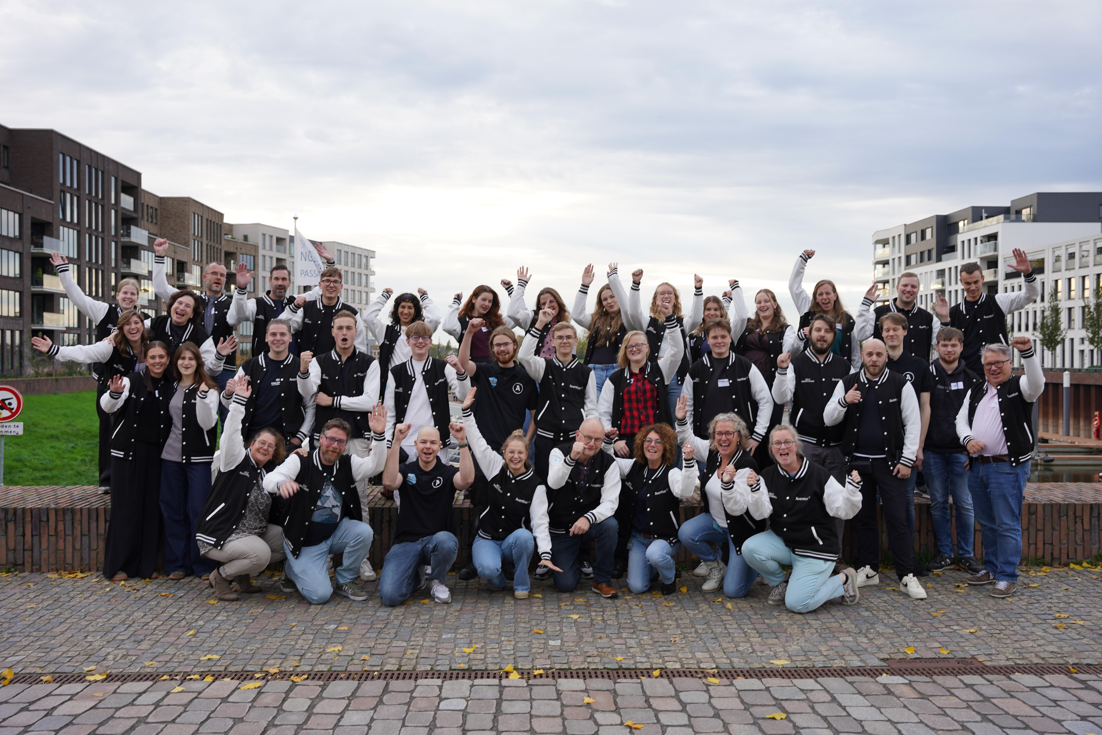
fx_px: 1022
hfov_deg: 56.6
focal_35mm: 33
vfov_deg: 39.5
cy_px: 368
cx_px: 551
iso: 100
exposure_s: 1/80
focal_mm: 33.4
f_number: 4.5
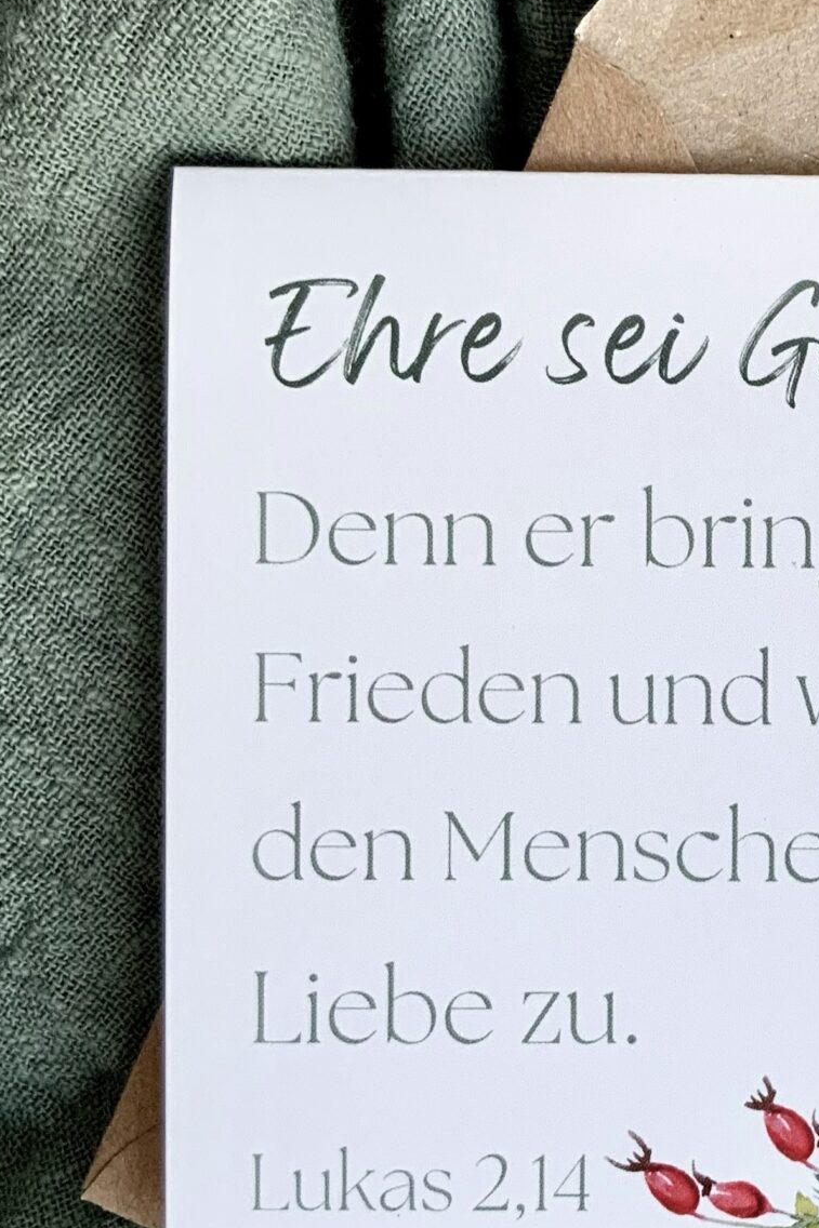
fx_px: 2321
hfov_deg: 18.9
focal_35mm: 68
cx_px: 996
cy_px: 624
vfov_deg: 29.7
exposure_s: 1/60
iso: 40
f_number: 1.8
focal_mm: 3
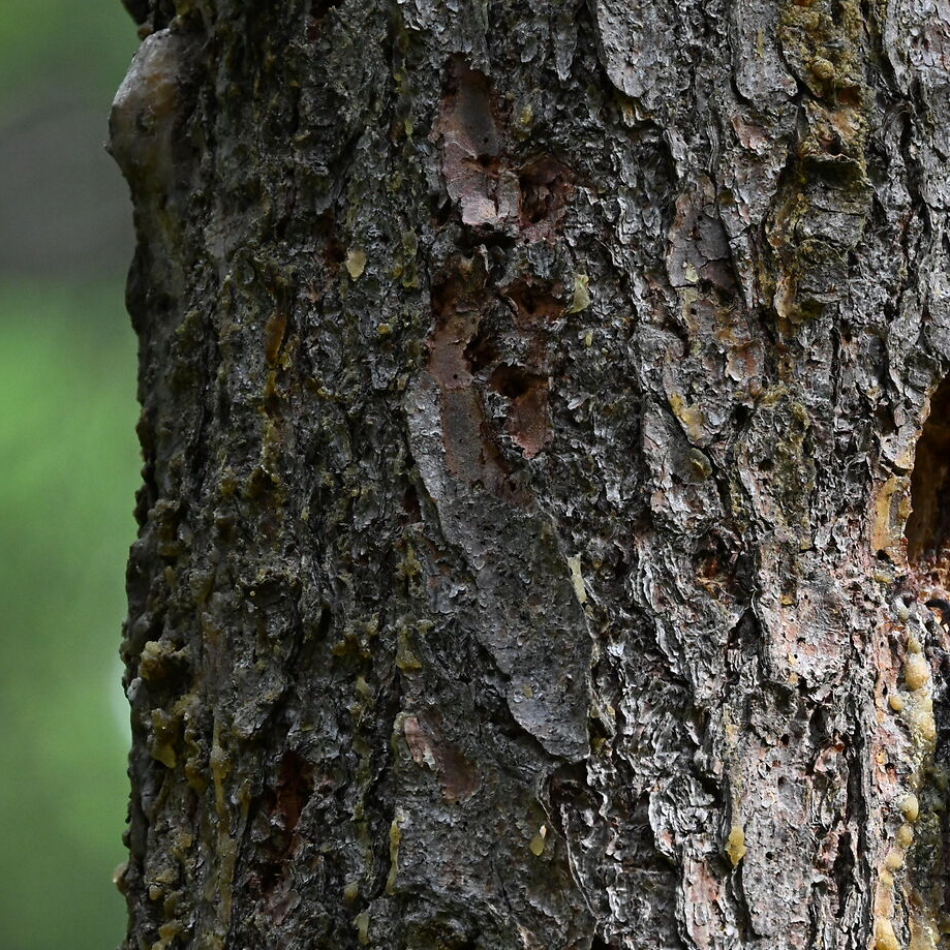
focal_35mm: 888
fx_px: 27572
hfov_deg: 2.0
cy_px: 727
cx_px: 768
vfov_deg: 2.0
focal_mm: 400
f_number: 8
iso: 2000
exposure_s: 1/500
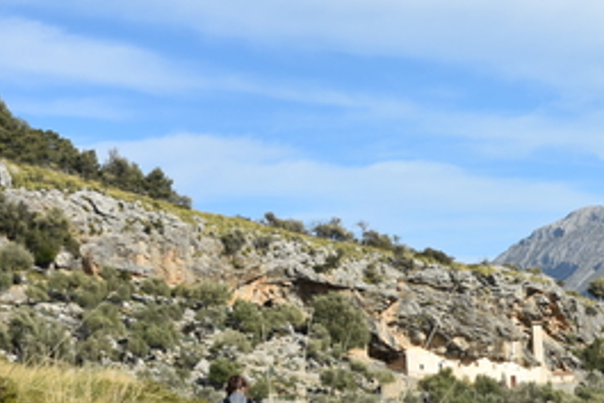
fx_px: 1779
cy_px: 367
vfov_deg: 12.8
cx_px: 809
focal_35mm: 106
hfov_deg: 17.9
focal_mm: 26
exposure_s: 1/500
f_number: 8
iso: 180
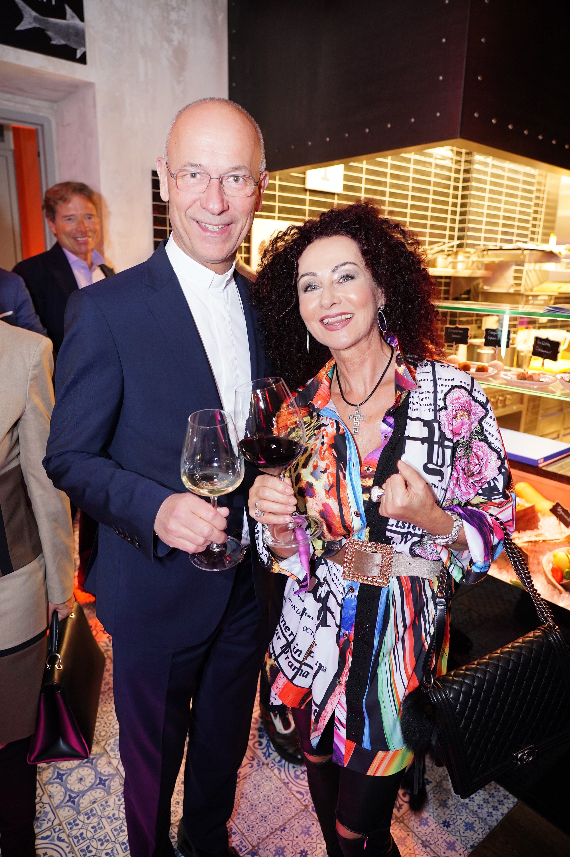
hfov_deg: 53.0
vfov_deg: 73.8
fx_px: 571
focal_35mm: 24
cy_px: 428
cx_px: 285
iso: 2500
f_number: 4
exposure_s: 1/40
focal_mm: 24
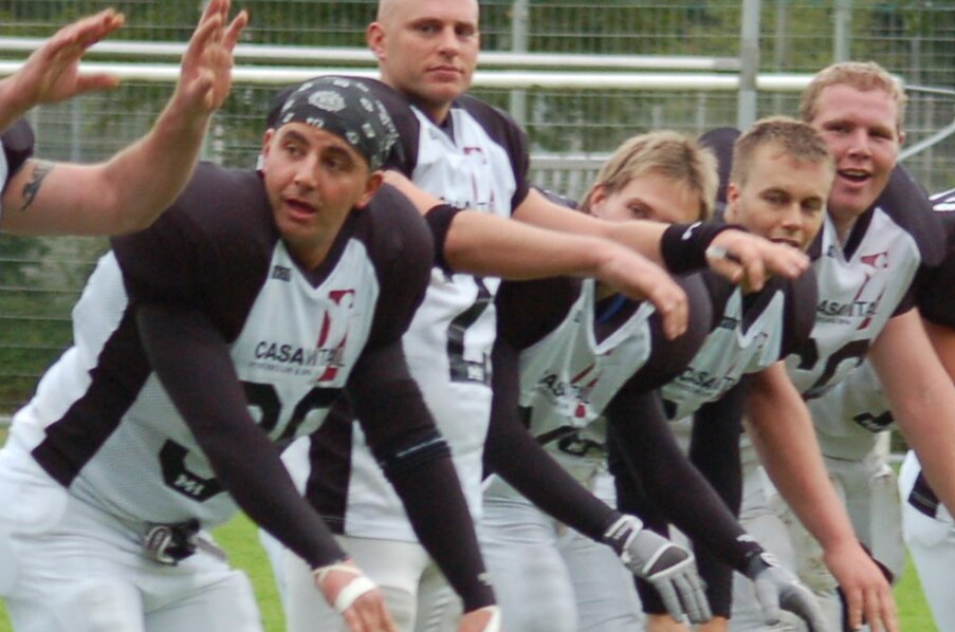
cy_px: 360
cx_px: 571
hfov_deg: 5.9
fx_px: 9191
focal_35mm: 347
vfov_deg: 3.9
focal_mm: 95
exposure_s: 1/500
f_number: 4.2
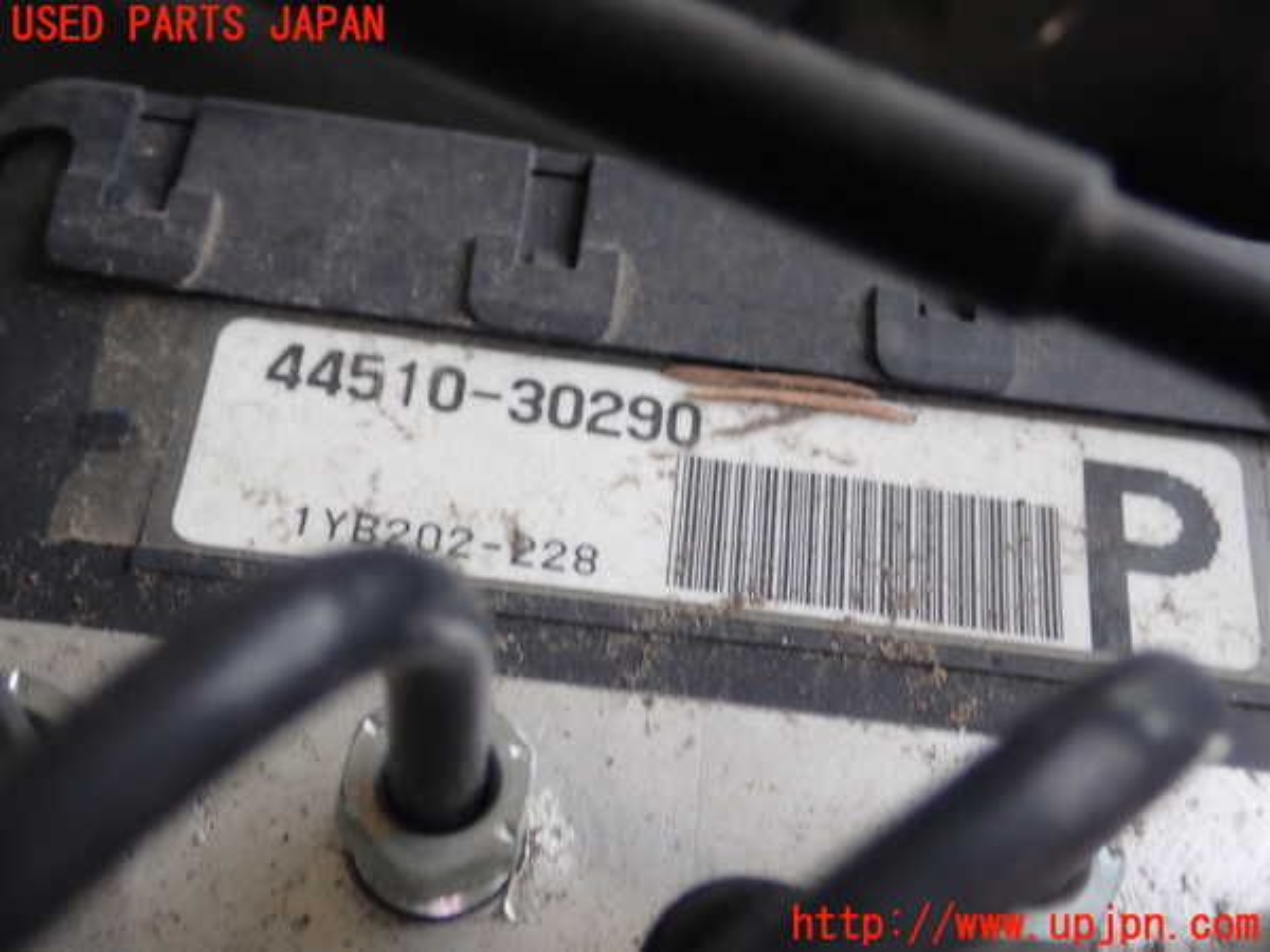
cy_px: 476
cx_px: 635
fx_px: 1578
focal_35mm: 43
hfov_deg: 43.9
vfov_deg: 33.6
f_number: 2.9
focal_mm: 7.86
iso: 200
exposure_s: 1/50
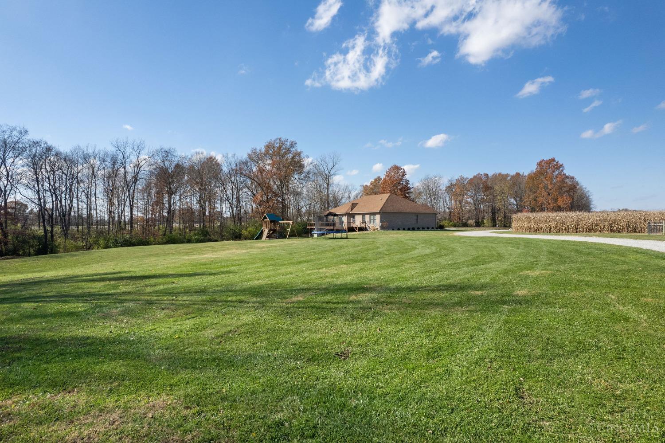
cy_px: 222
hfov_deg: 78.6
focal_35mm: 22
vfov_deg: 57.2
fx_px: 406
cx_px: 332
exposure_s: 1/1600
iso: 110
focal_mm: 8.38
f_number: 2.8
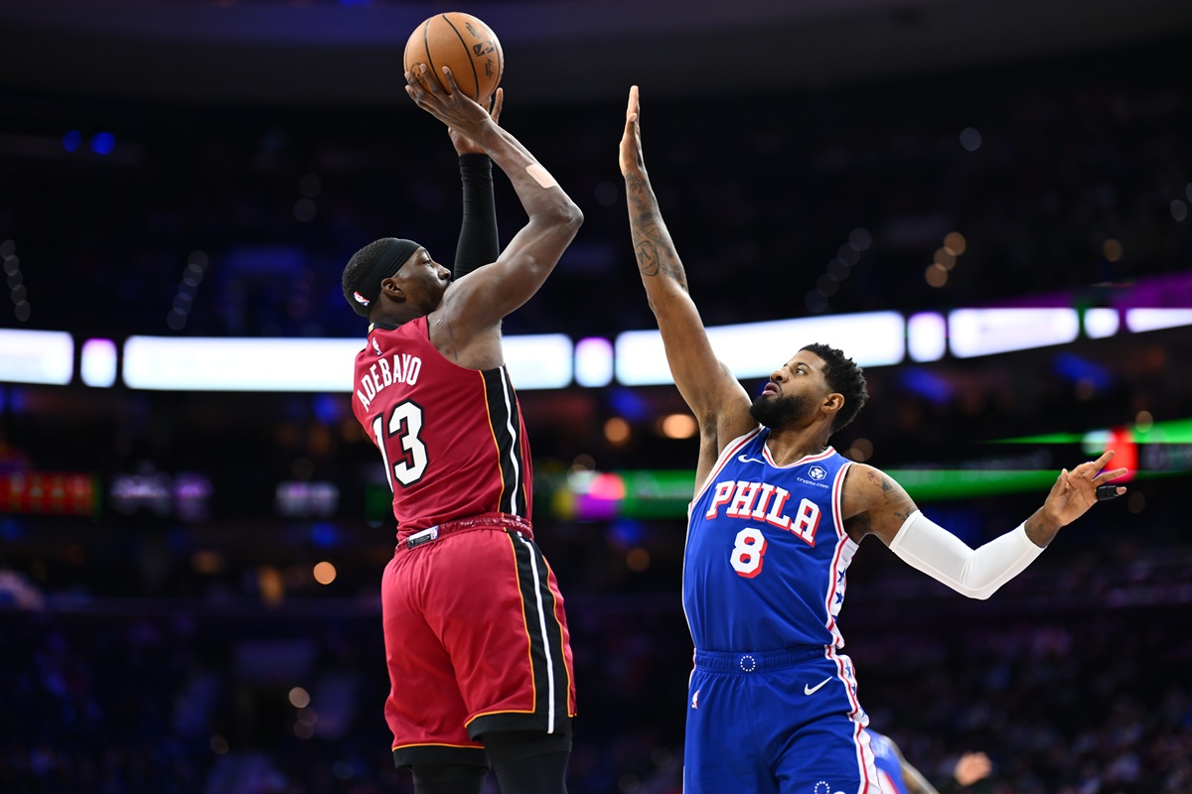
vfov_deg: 16.1
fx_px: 2814
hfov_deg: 23.9
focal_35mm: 85
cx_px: 596
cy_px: 397
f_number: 1.4
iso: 1250
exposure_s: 1/2500
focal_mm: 85
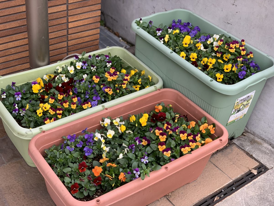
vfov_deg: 28.0
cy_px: 103
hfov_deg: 36.8
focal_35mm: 52
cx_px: 137
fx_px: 412
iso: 40
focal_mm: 6
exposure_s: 1/122
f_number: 2.4
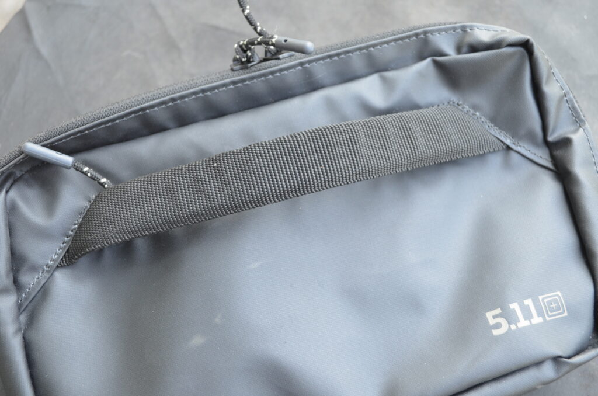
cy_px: 198
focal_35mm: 48
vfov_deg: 27.9
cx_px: 299
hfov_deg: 41.2
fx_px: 796
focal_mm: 32
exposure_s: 1/60
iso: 800
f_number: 4.8
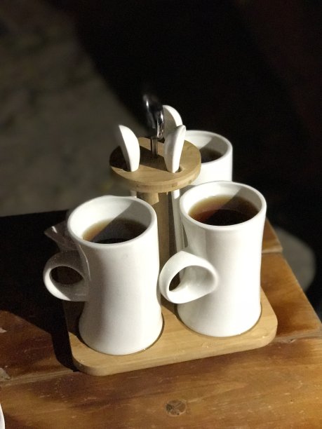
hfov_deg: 25.7
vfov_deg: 33.8
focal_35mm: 57
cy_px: 214
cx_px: 161
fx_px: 707
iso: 1000
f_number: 2.8
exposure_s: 1/50
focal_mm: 6.6
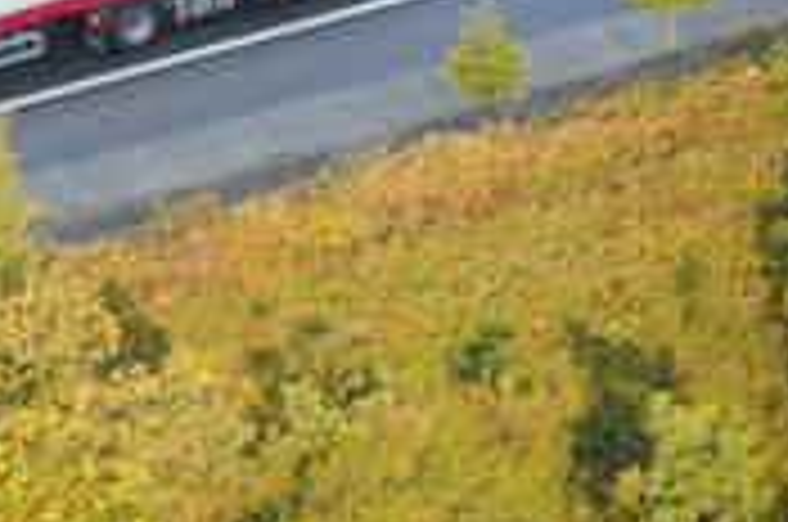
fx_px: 19751
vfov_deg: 1.5
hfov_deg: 2.3
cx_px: -86
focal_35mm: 904
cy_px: -248
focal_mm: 200
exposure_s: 1/250
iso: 320
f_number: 5.6
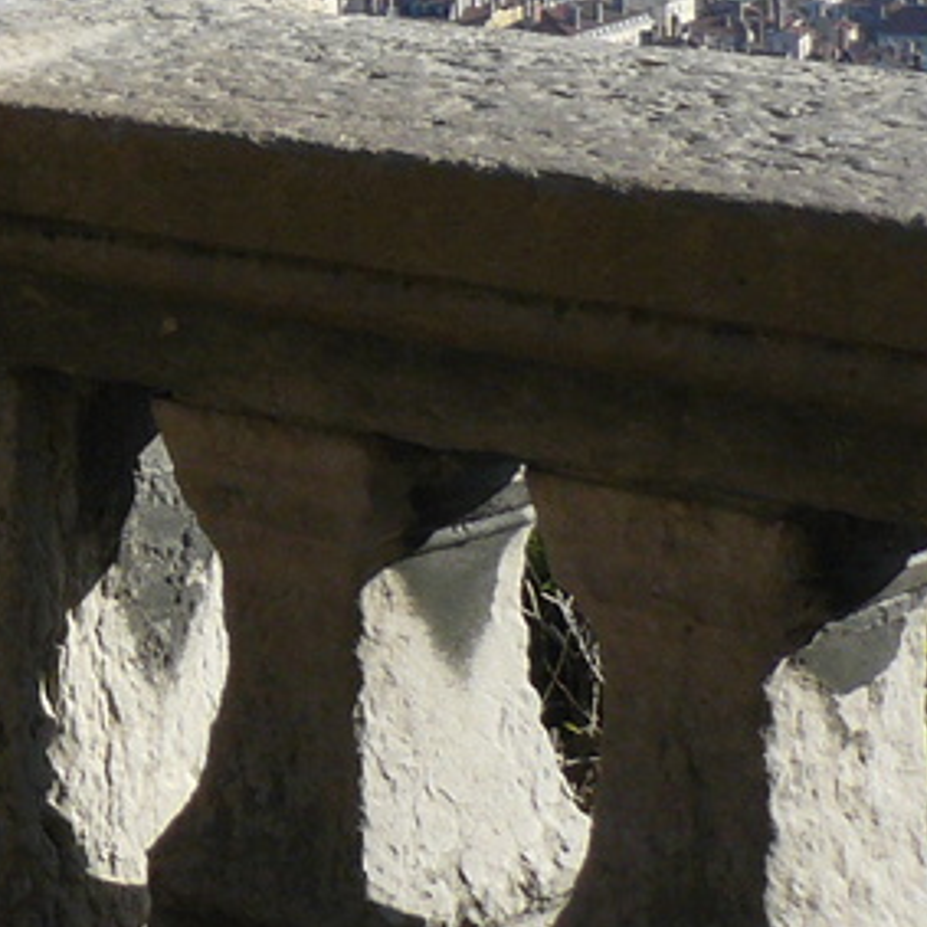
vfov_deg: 11.5
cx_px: -1094
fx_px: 4363
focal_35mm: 144
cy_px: -580
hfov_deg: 10.8
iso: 100
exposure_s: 1/320
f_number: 5.6
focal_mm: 6
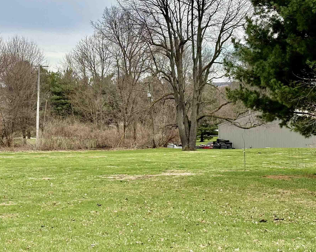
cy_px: 116
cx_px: 51
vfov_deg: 17.5
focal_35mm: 88
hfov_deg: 21.4
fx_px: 823
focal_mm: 5.96
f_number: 1.6
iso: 32
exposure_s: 1/1517
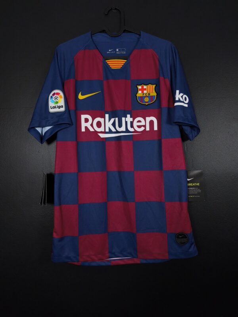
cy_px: 158
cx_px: 119
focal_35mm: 23
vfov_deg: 73.9
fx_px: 211
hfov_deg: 58.9
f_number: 1.6
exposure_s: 1/125
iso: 400
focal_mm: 6.57
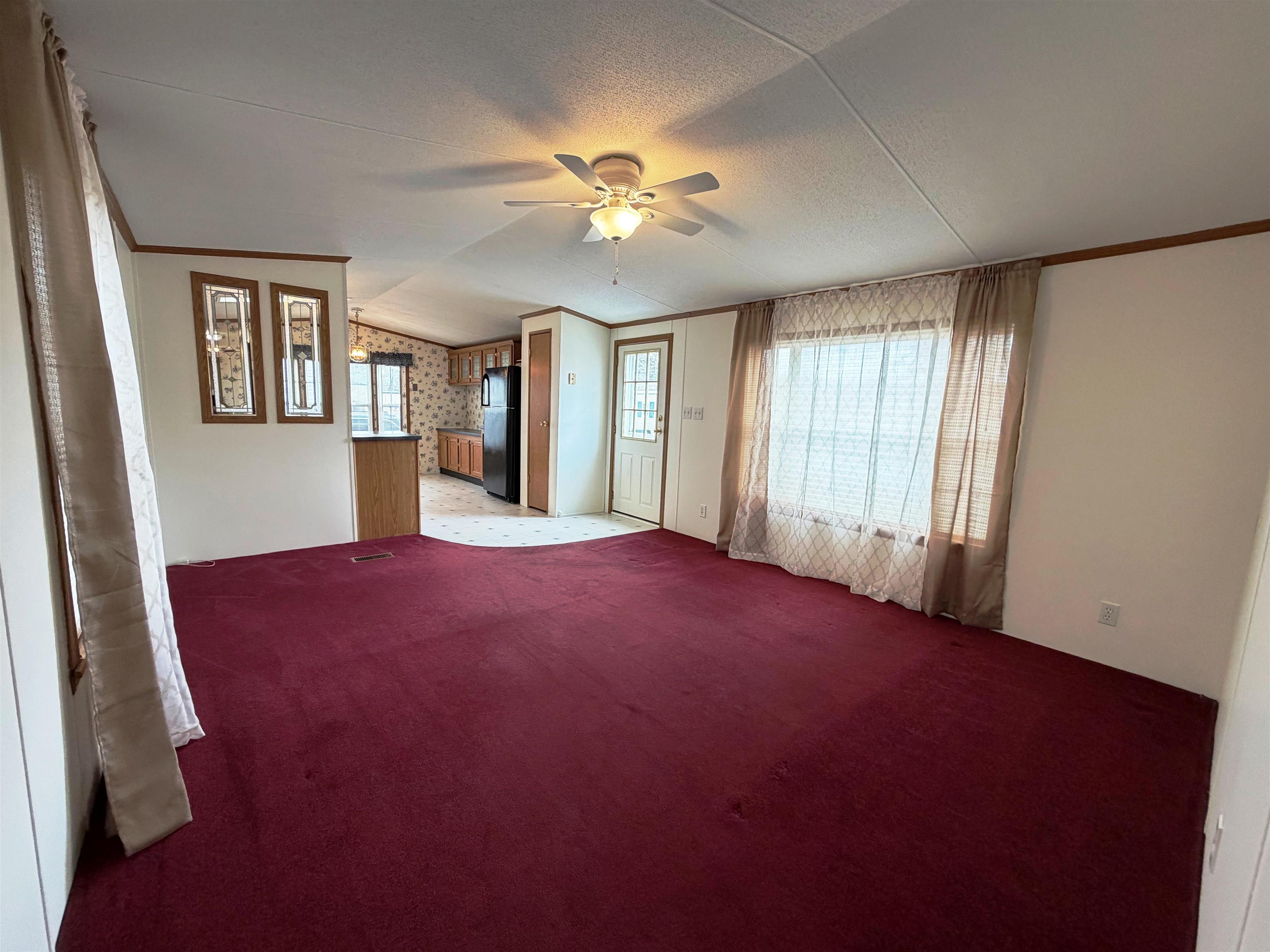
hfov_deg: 102.1
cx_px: 635
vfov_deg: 85.7
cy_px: 476
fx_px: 514
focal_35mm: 14
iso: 250
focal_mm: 2.22
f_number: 2.2
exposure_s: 1/120
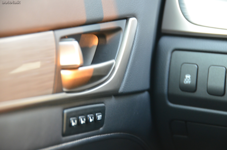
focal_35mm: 168
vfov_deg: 8.1
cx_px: 114
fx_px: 1057
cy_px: 75
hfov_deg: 12.3
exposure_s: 1/40
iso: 1600
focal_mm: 112
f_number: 5.3
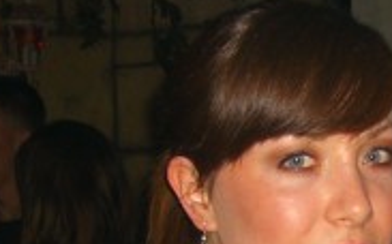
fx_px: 1409
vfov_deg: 9.6
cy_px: 353
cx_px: 473
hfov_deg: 15.3
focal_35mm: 132
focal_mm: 7.9
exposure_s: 1/60
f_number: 2.8
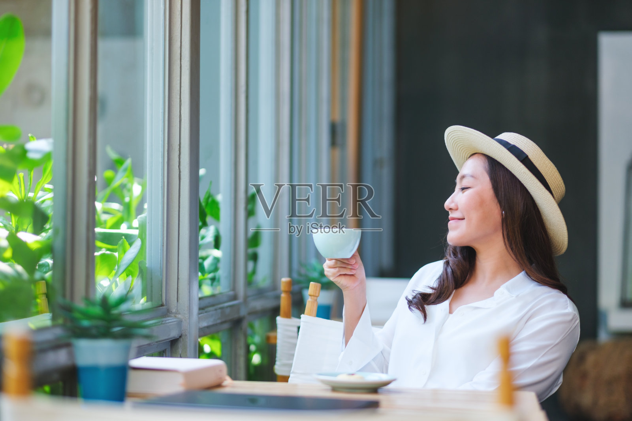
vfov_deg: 16.3
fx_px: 1475
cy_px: 210
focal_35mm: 84
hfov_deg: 24.2
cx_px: 316
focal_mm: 56
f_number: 1.2
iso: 160
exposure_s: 1/950
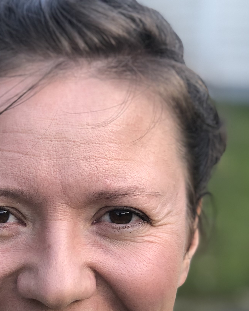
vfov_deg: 15.3
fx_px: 1161
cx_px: 49
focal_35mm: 126
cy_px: 178
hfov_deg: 12.2
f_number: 2.4
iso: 25
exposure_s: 1/120
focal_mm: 6
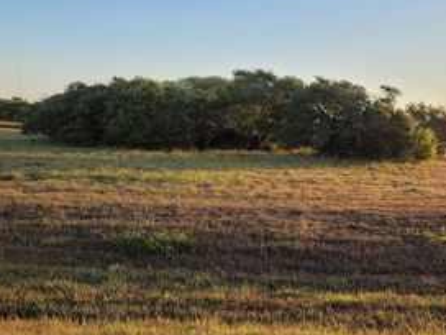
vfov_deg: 31.4
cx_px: 316
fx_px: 593
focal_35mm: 46
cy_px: 213
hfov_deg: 40.4
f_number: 1.8
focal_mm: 7
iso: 20
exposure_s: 1/266
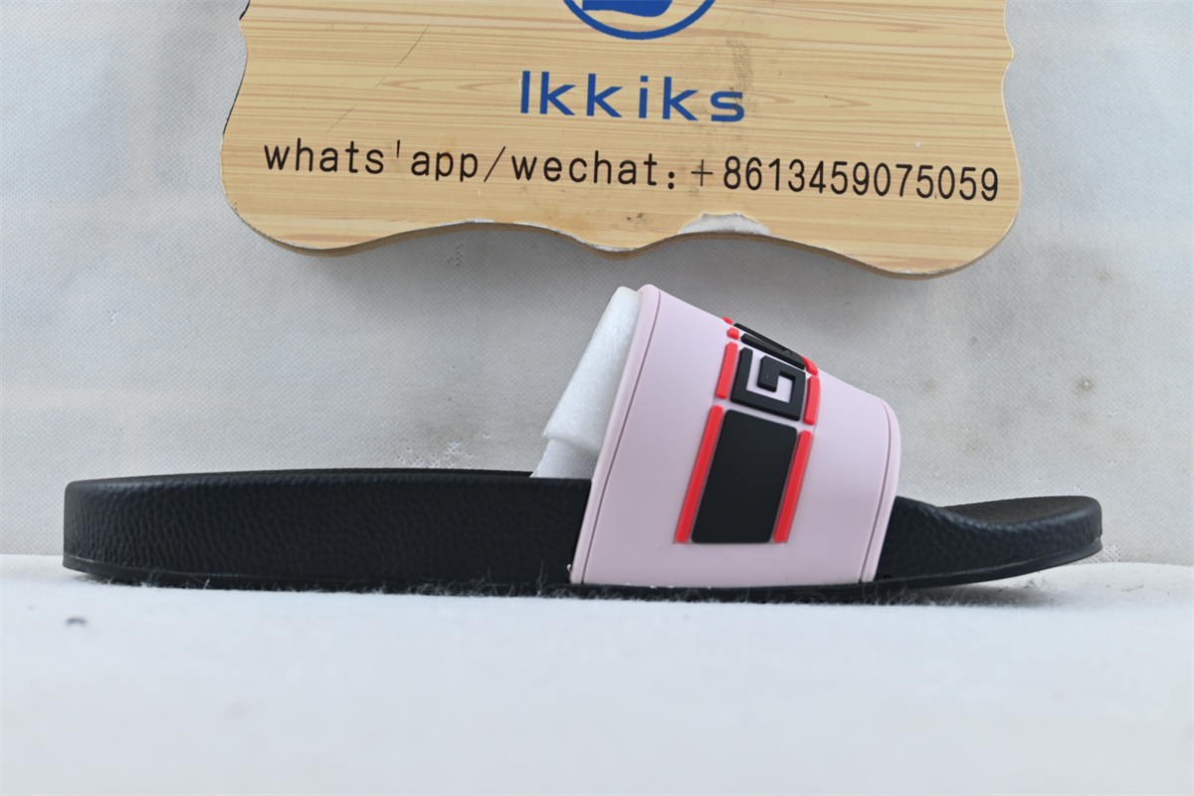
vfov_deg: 27.3
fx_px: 1642
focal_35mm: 50
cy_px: 398
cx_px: 597
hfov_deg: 40.0
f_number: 5
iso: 100
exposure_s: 1/40
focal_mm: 33
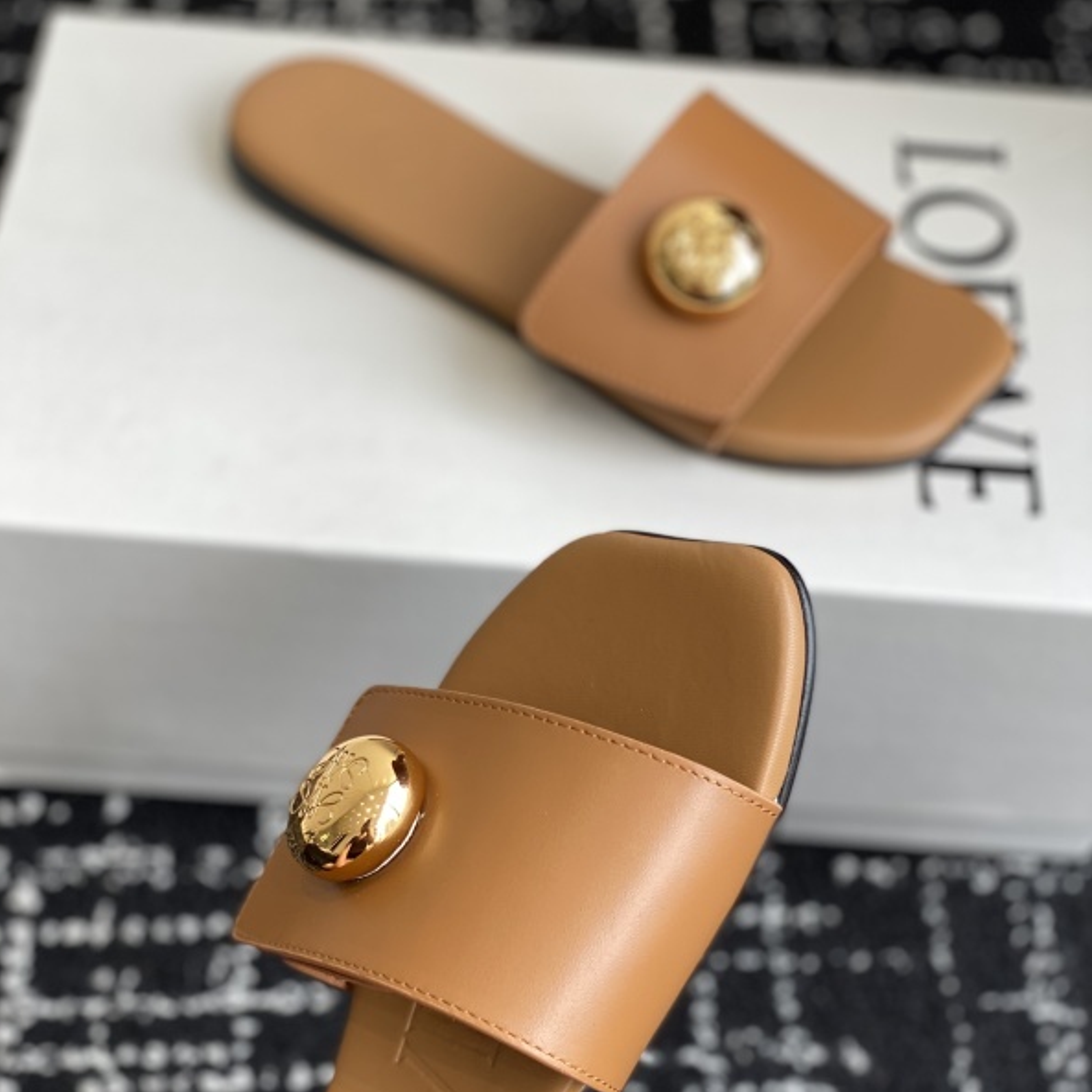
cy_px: 602
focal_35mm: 62
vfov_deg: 27.7
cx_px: 543
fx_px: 2213
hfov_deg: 27.7
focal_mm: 6
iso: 20
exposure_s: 1/122
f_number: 2
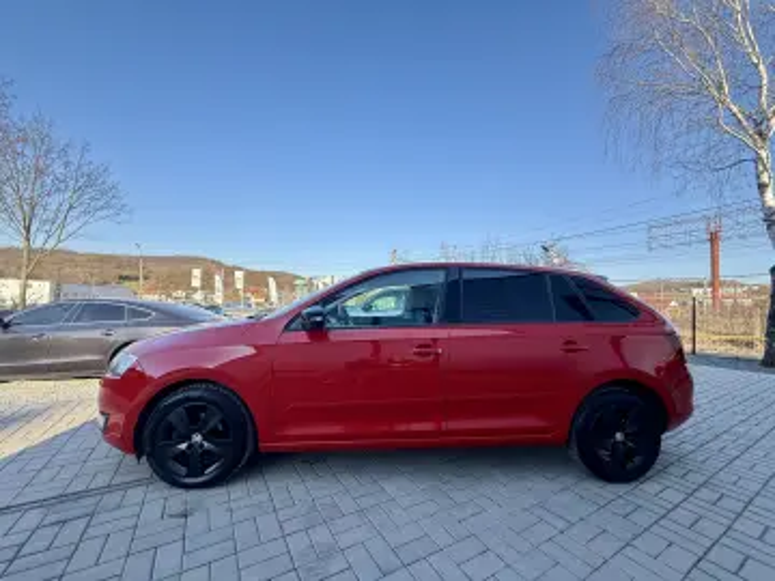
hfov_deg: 102.1
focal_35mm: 14
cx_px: 388
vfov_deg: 85.7
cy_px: 290
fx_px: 313
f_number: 2.2
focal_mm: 2.22
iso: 50
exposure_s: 1/368
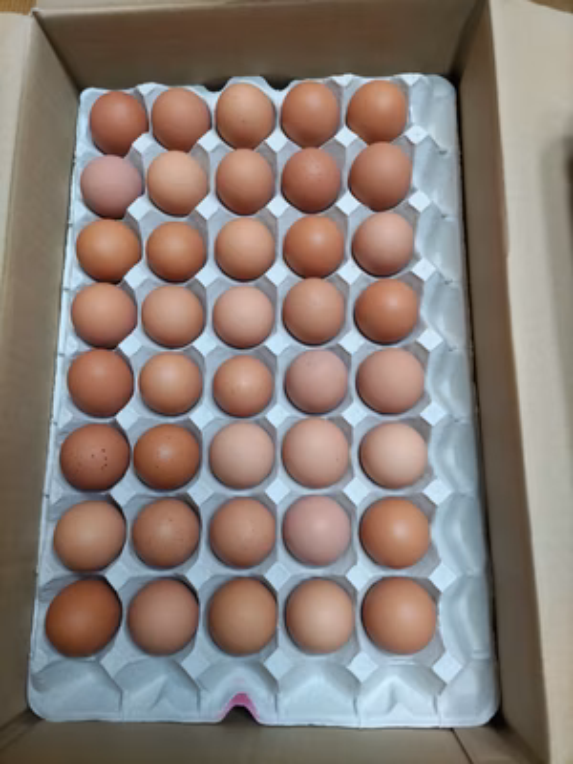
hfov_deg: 53.1
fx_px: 574
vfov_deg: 67.3
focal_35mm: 26
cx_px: 286
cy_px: 382
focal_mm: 4.8
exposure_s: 1/50
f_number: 1.79
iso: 758
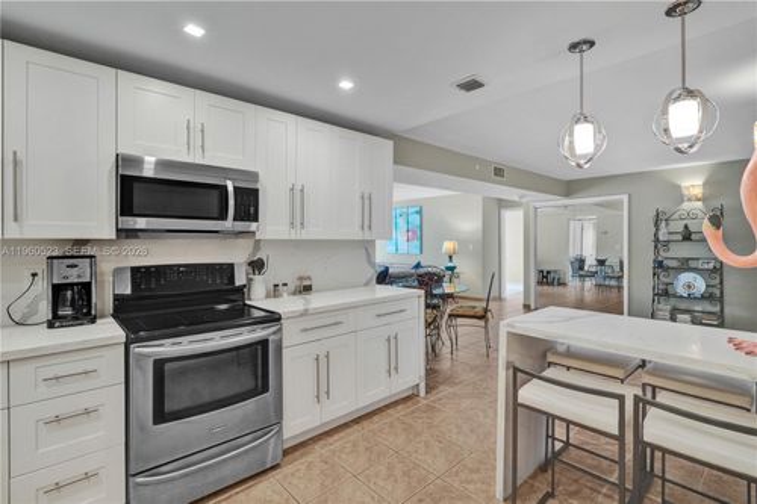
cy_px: 252
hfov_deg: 96.8
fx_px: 336
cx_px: 378
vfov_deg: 73.7
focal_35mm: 16
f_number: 5.6
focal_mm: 16
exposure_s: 1/250
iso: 1600
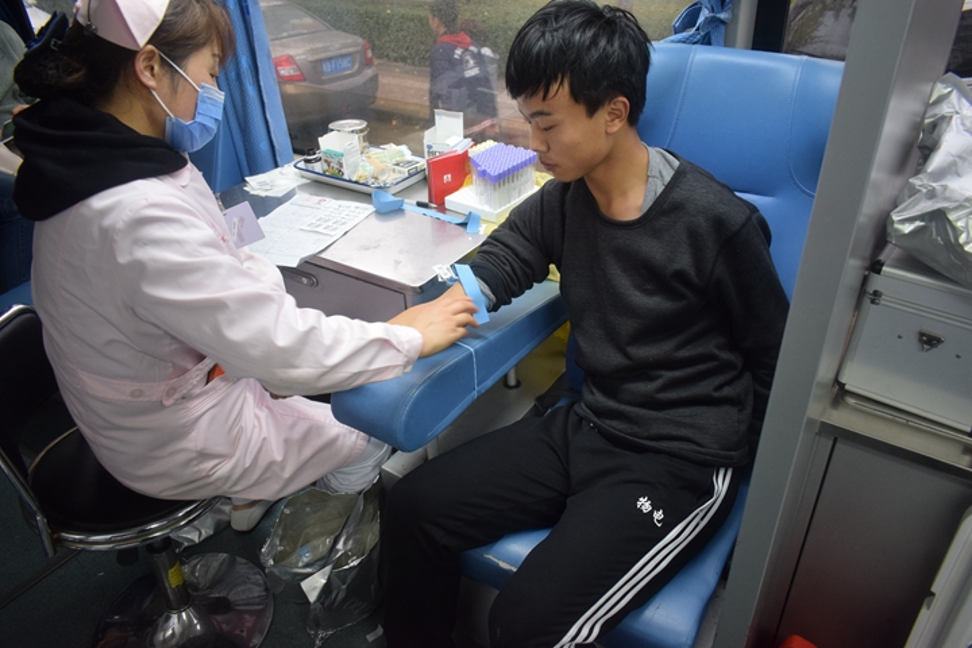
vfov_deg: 47.9
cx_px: 486
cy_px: 324
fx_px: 729
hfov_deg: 67.4
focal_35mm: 27
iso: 800
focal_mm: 18
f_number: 4
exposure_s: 1/60
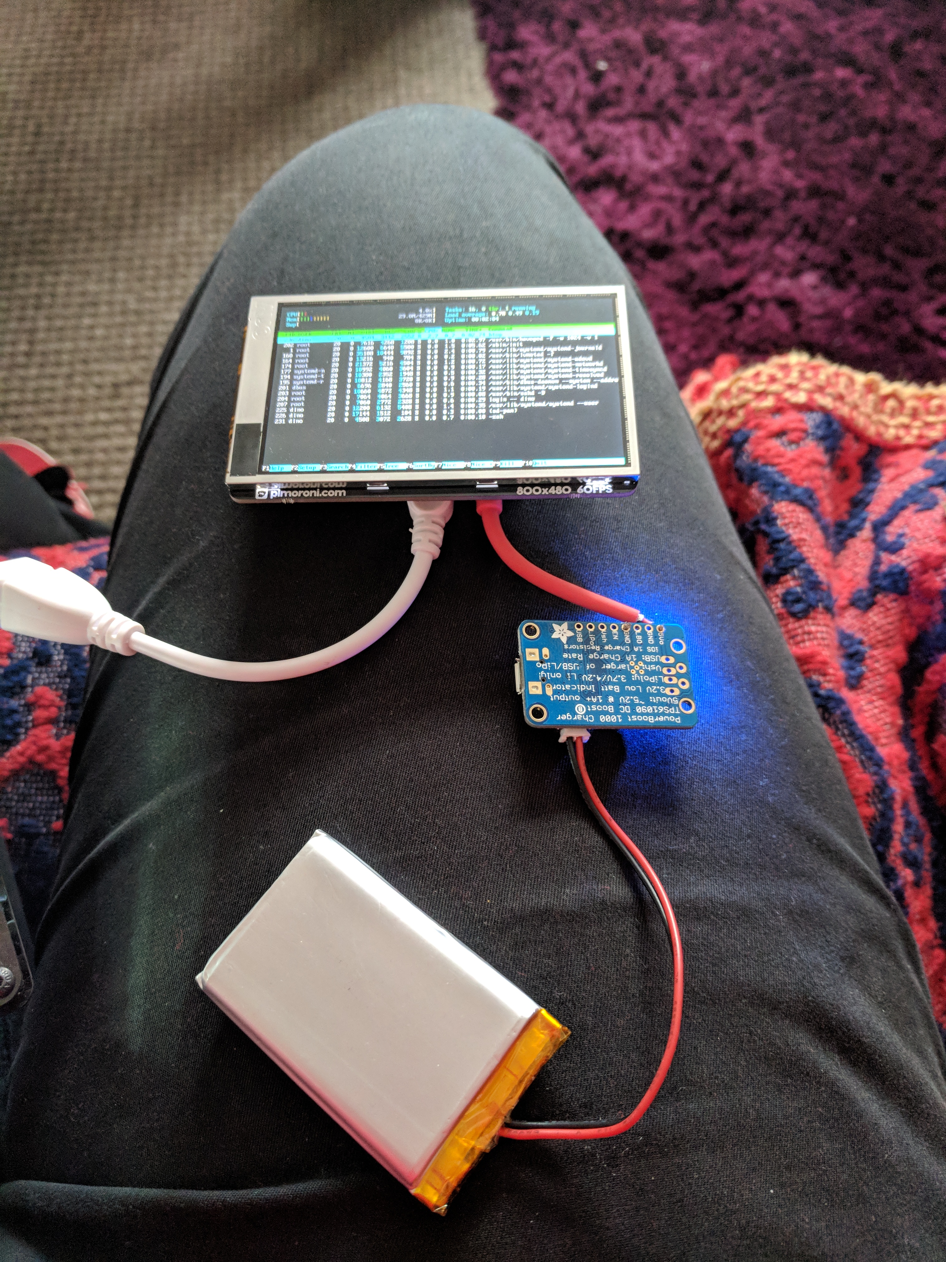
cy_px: 631
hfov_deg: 53.1
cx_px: 473
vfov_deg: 67.3
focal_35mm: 26
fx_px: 947
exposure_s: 1/33.3
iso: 702
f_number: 2
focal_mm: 4.67
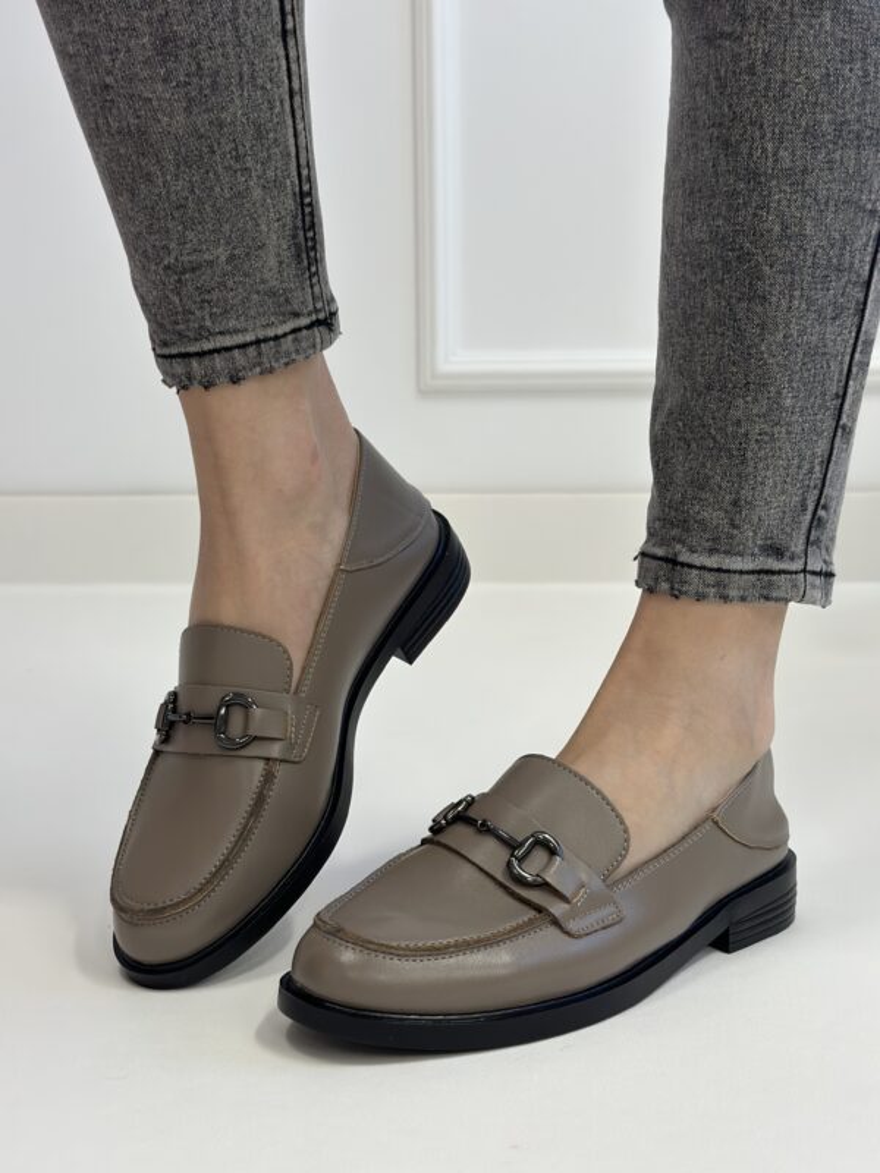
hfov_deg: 30.3
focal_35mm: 48
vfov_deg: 39.7
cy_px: 586
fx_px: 1627
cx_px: 440
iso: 125
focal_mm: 6.86
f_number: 1.78
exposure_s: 1/109
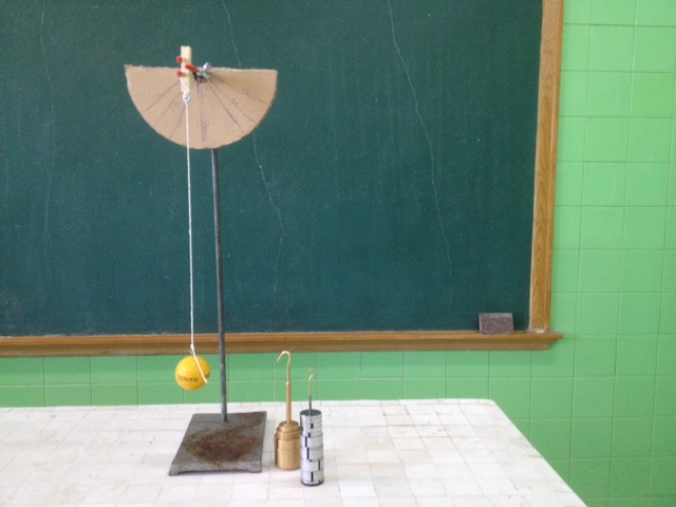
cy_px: 254
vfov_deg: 40.7
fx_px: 683
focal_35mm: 35
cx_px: 338
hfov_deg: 52.6
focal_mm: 4.28
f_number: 2.4
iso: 160
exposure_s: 1/20
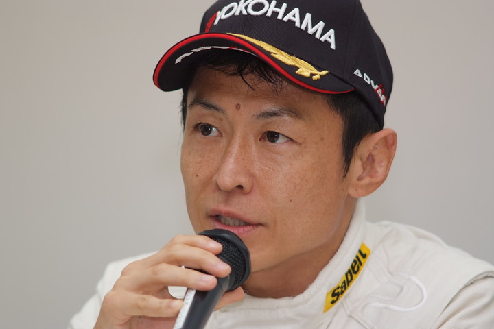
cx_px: 247
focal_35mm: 270
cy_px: 164
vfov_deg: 5.1
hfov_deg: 7.6
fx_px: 3705
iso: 400
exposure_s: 1/250
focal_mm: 180
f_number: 2.8
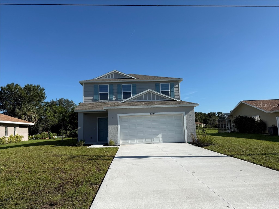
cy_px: 104
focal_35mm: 24
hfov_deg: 71.6
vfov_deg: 56.8
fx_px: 193
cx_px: 140
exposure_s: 1/6173
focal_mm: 6.76
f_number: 1.78
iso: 80
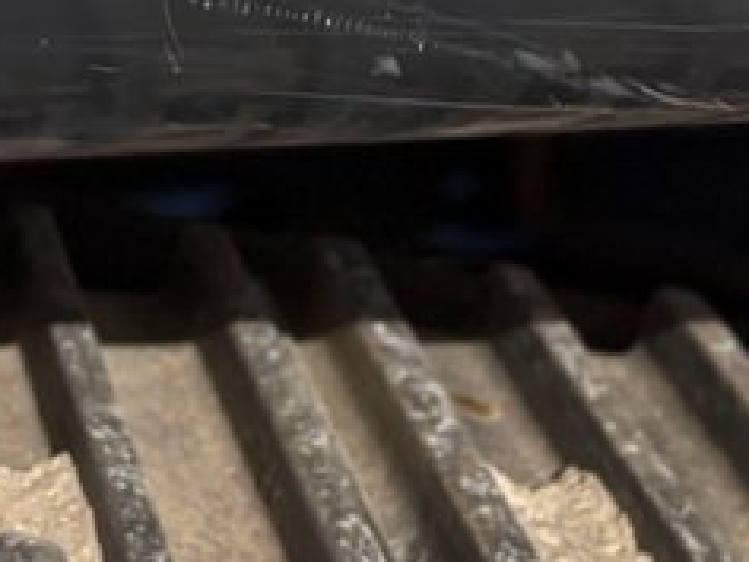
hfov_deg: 11.7
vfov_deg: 7.7
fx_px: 3613
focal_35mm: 167
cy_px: -1161
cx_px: 21
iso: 50
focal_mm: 5.96
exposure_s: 1/8850
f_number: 1.6
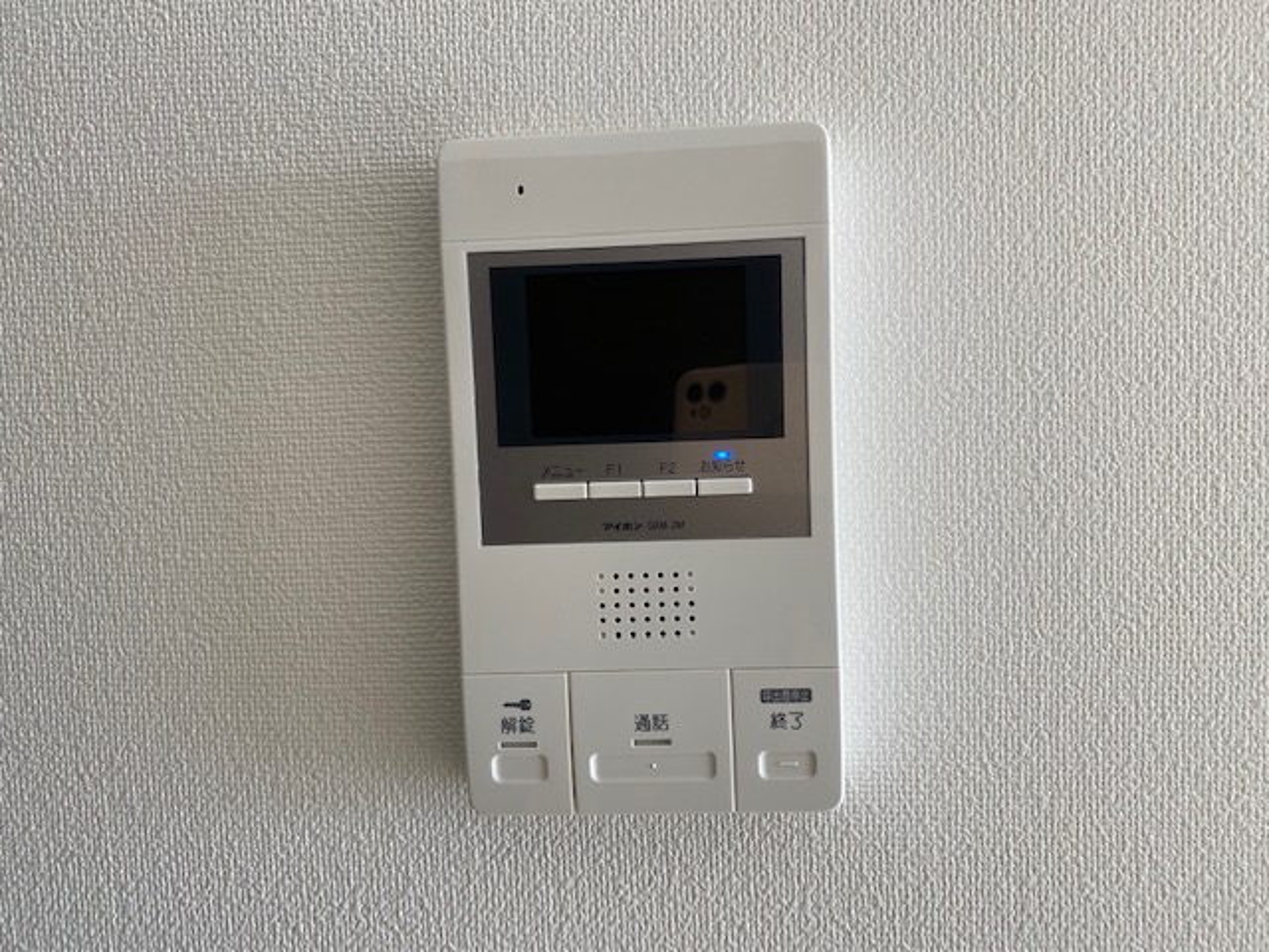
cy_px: 476
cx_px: 634
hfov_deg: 67.3
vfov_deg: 53.1
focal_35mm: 26
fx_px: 953
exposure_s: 1/122
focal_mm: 4.25
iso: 80
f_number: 1.8
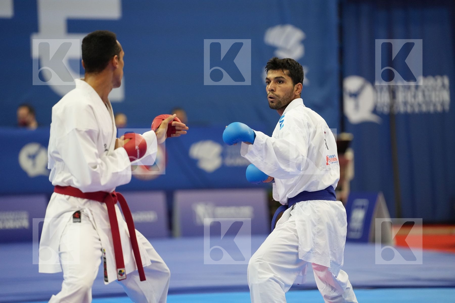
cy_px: 152
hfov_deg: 10.3
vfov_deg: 6.9
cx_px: 228
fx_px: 2528
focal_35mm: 200
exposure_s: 1/1000
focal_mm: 200
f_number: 2.8
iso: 3200
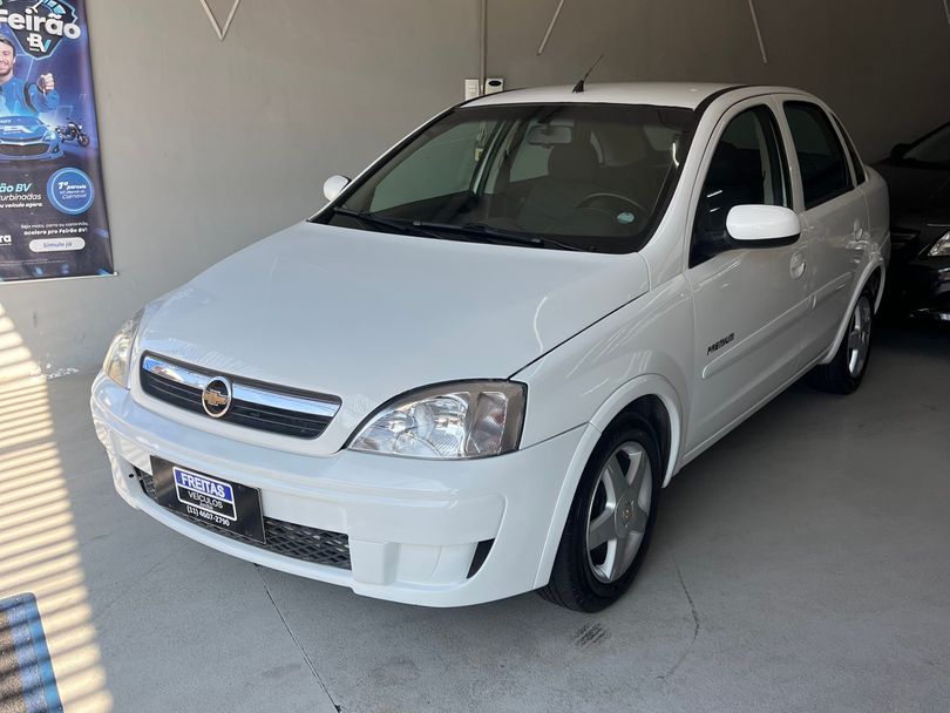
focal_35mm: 26
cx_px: 475
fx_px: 714
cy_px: 356
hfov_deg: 67.3
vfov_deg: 53.1
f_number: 1.5
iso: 50
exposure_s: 1/486
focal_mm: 5.7
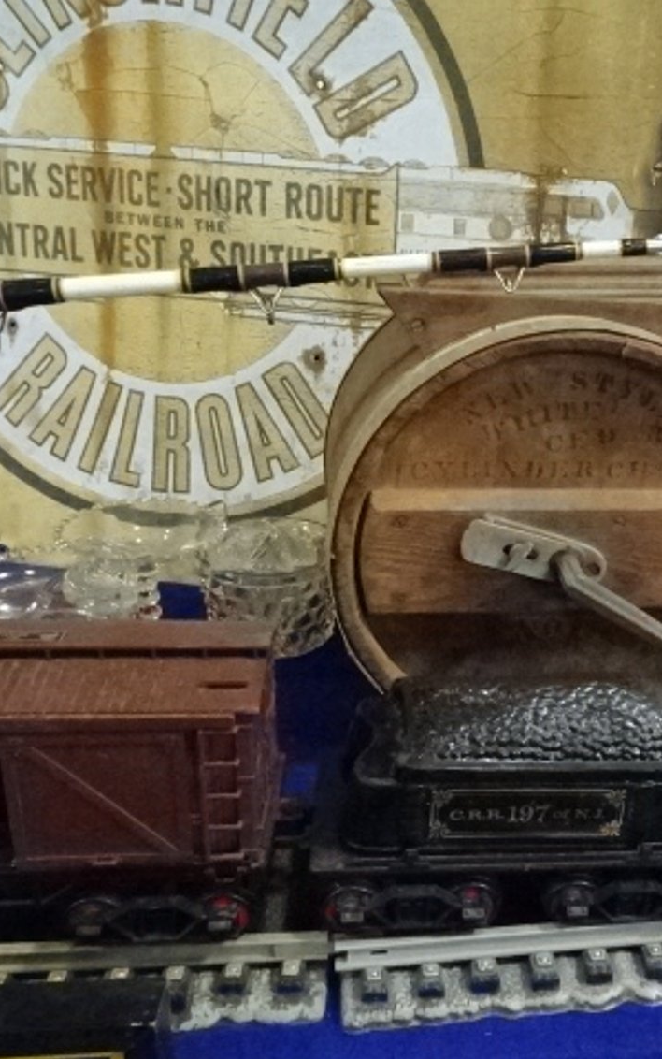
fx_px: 981
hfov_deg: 36.1
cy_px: 530
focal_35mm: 34
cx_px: 524
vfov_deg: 56.7
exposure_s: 1/125
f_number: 3.5
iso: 3200
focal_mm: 4.1
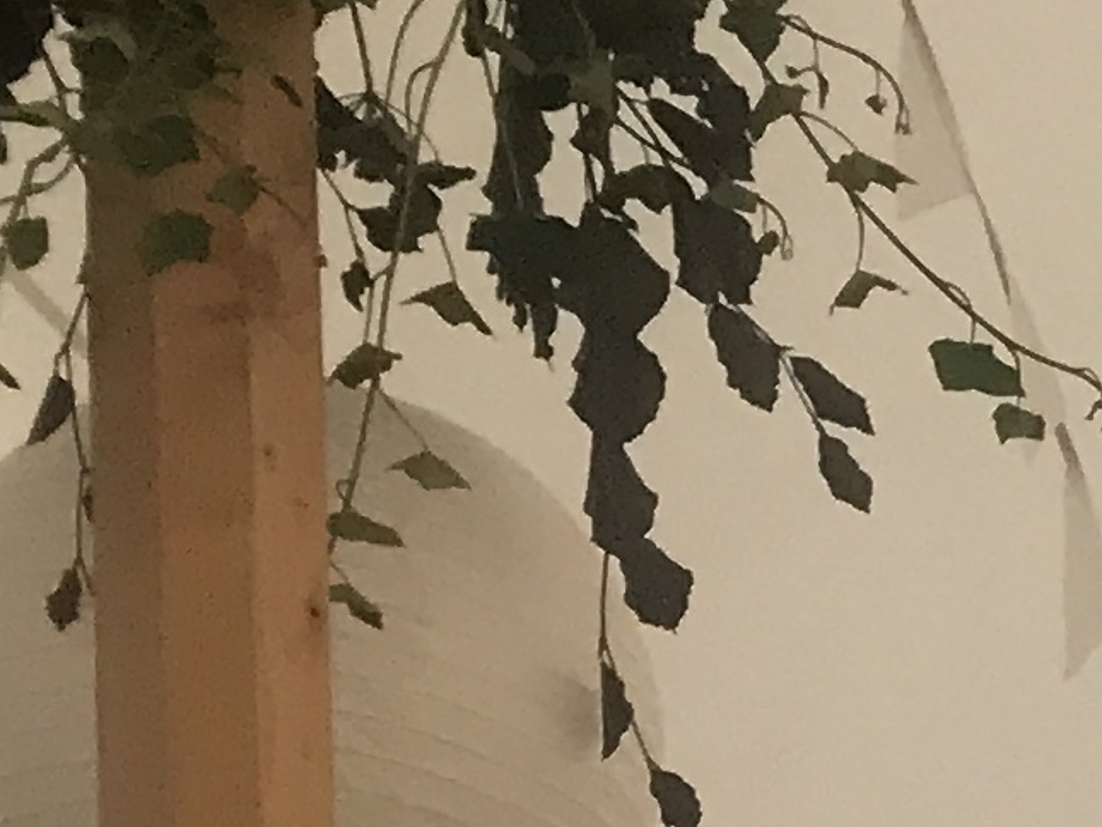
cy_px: 2435
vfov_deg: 7.5
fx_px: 5572
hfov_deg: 9.4
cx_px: 3036
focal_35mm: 175
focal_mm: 3.99
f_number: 1.8
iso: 32
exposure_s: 1/297
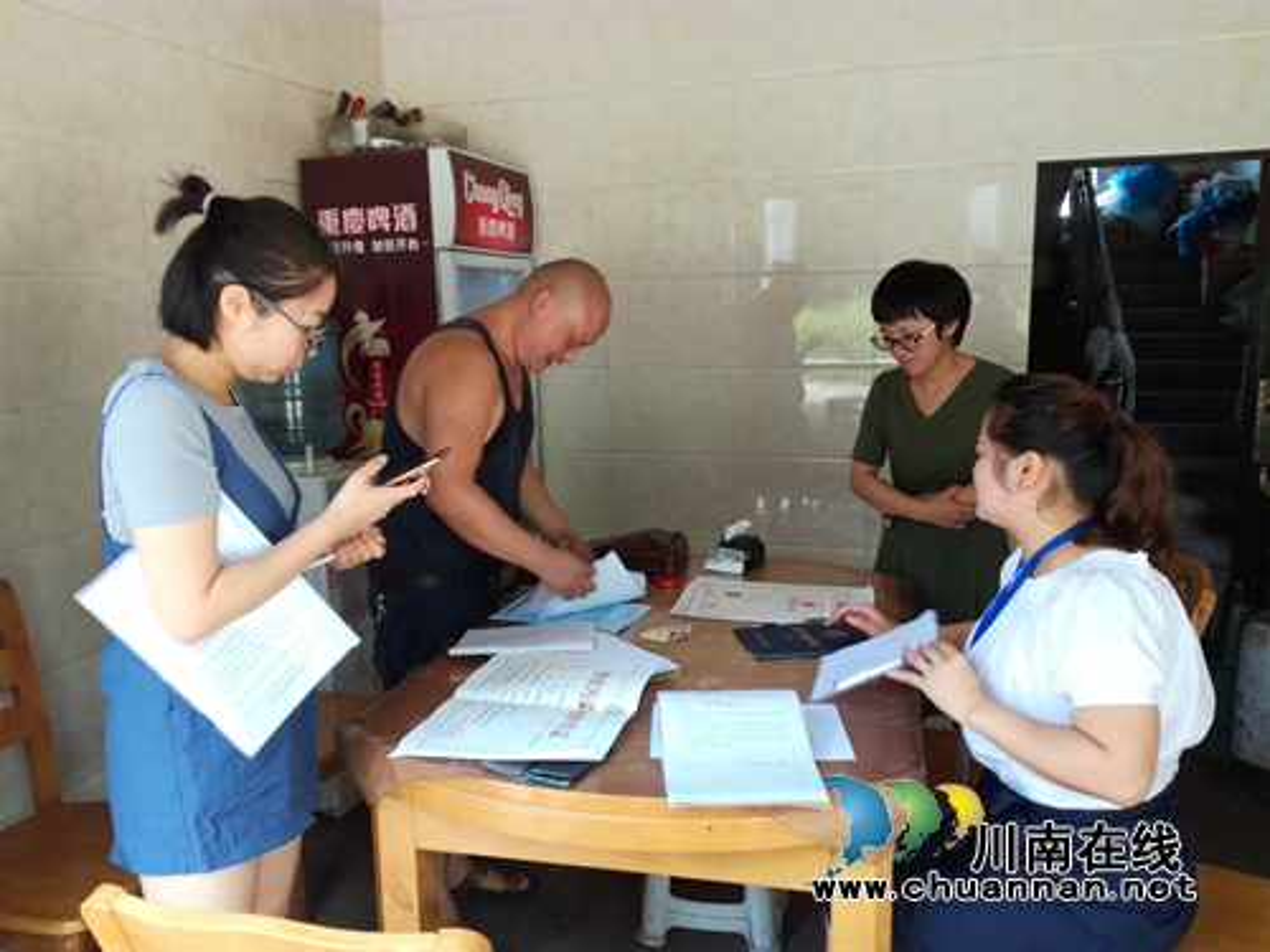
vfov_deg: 51.4
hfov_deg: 65.3
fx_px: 991
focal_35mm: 27
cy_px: 476
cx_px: 635
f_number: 2
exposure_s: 1/40
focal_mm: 3.79
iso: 100
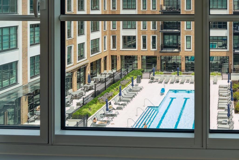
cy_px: 9
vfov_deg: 37.8
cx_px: 224
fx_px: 212
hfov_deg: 50.6
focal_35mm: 32
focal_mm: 16
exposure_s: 1/80
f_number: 9
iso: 80
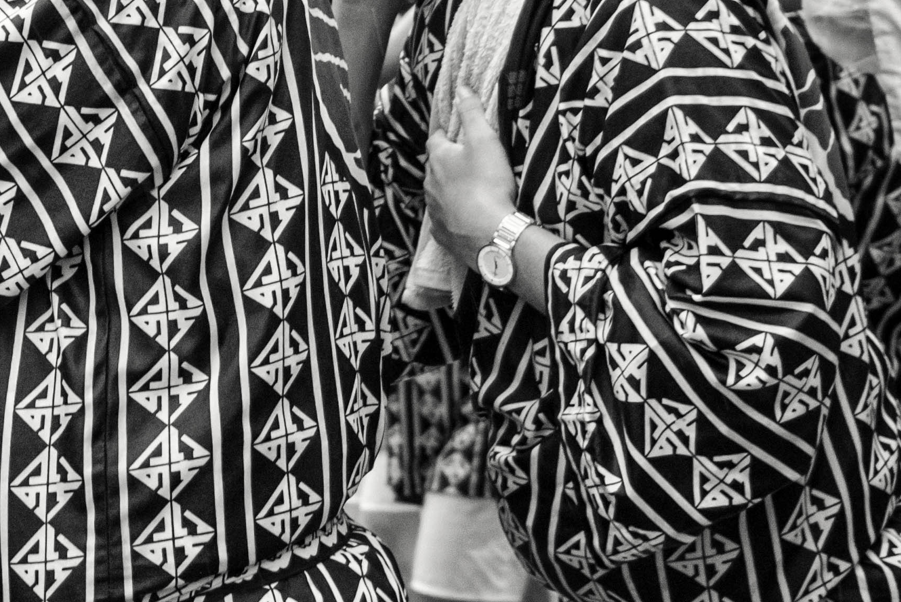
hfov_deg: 18.6
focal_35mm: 103
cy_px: 121
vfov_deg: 13.2
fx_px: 2579
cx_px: -236
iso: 1250
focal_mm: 24
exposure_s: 1/160
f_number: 2.8
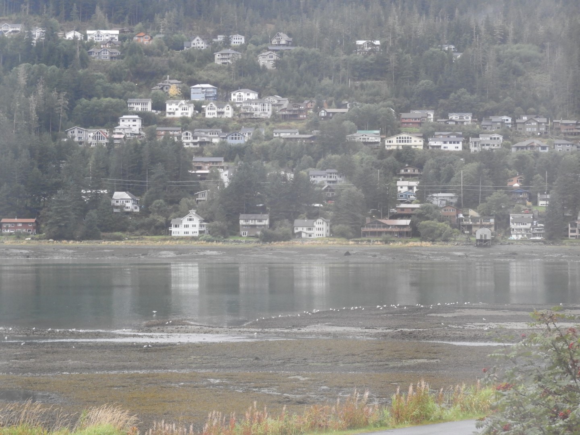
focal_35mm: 125
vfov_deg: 11.9
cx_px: 290
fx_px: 2094
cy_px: 218
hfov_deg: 15.8
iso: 400
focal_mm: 22.4
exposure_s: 1/30
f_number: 5
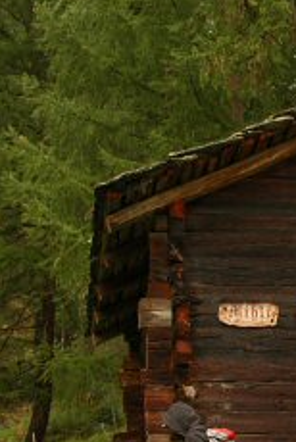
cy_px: 302
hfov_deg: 14.6
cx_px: 356
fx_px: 1119
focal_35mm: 91
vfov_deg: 22.2
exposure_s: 1/100
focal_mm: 28
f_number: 6.3
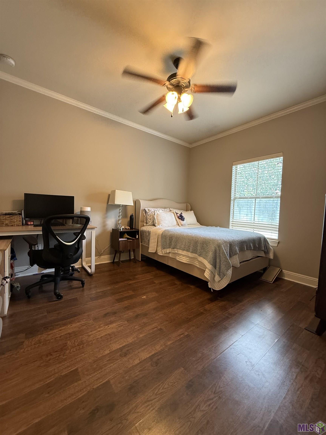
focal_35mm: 14
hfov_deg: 85.7
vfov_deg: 102.1
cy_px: 218
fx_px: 176
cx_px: 163
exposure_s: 1/60
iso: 250
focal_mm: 2.22
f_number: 2.2
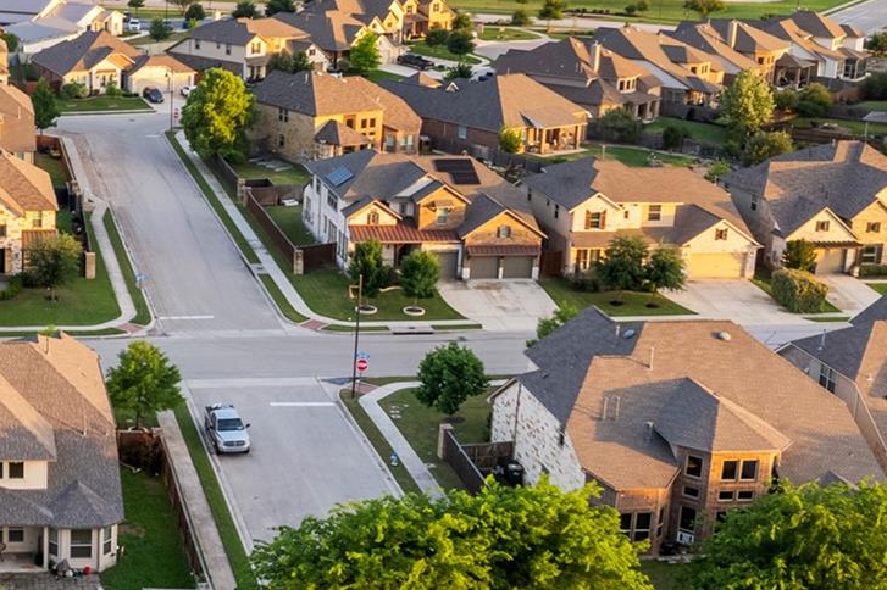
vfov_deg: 21.8
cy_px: 224
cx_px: -1
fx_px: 1527
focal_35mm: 62
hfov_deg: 30.1
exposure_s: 1/25
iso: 100
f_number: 2.8
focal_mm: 8.38
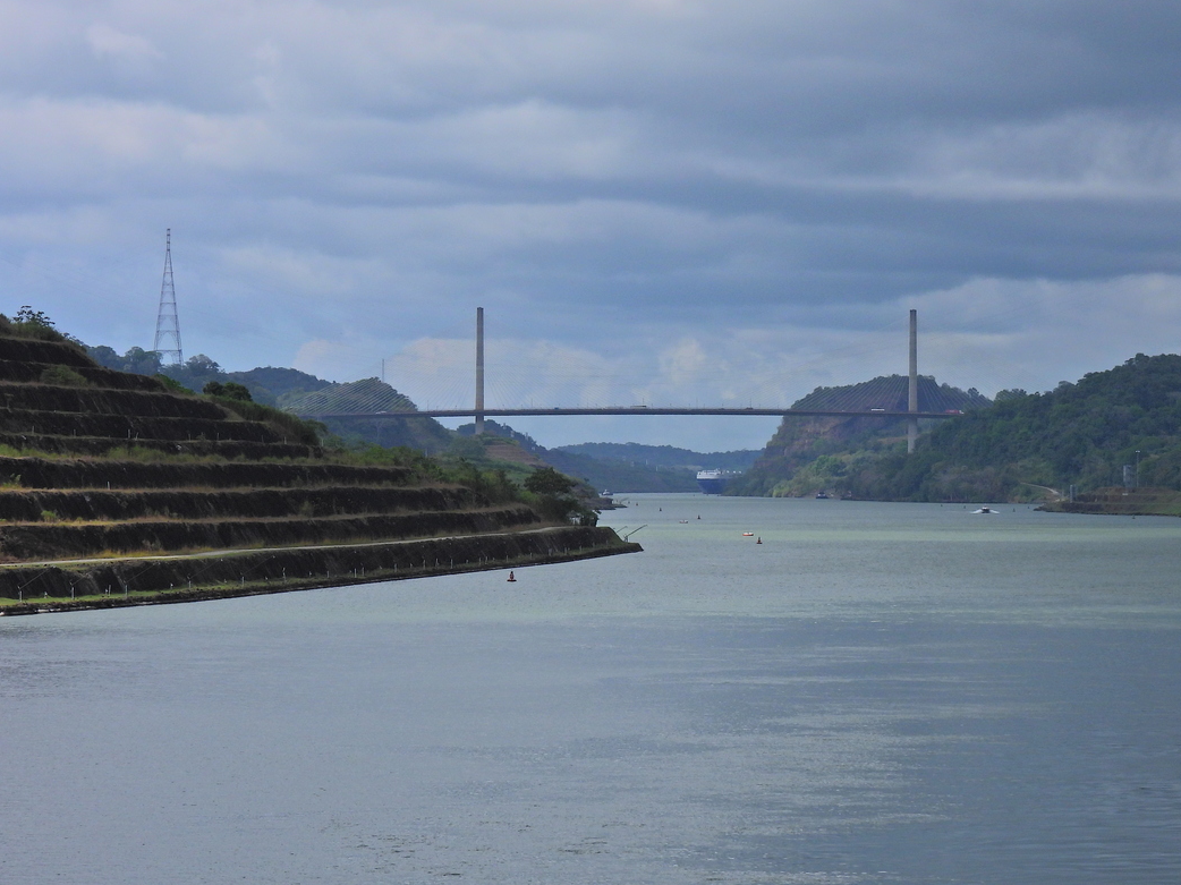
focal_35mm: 129
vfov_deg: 11.5
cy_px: 436
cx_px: 714
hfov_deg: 15.3
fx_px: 4400
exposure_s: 1/1600
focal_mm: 18.7
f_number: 4.5
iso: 100
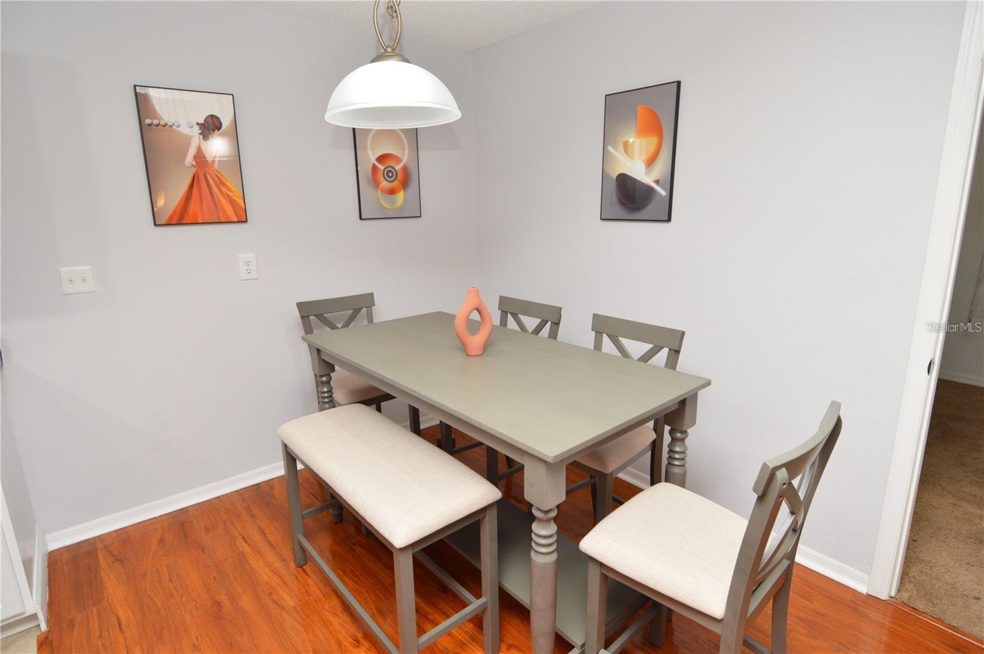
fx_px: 491
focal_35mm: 18
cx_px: 492
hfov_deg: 90.1
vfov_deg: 67.3
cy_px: 327
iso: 400
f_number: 4
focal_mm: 12
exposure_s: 1/60
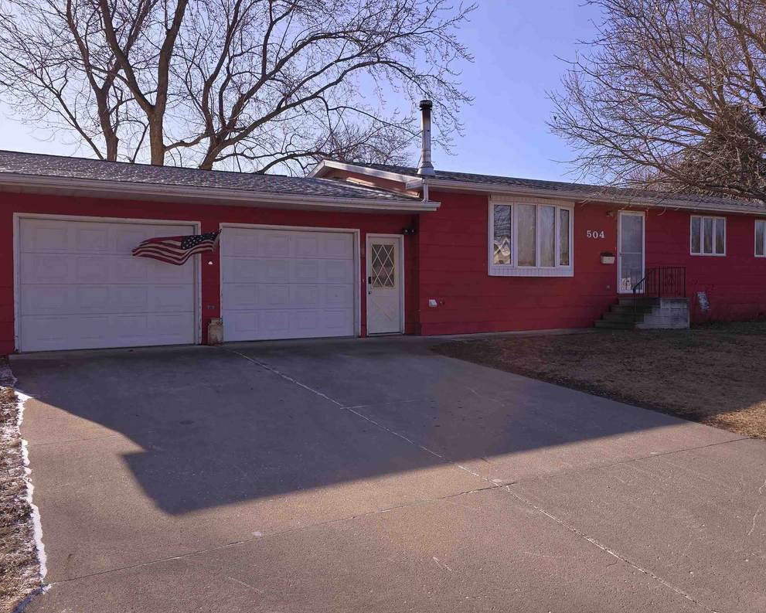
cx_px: 377
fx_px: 658
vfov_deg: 50.0
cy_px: 297
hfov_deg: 60.4
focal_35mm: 29
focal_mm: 6.3
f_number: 1.7
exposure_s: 1/677
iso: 12
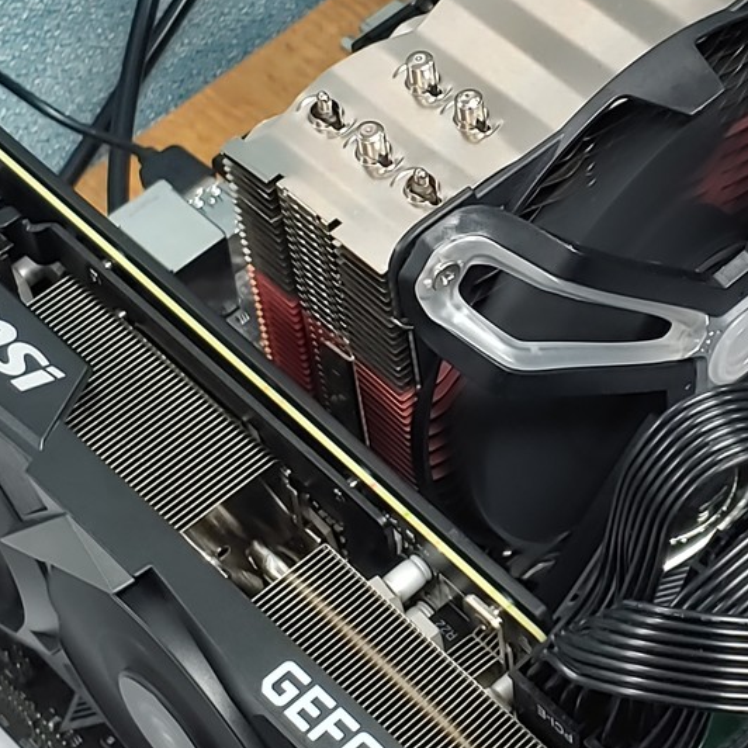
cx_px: 557
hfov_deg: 17.3
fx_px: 2445
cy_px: 240
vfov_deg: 17.3
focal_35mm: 100
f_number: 1.5
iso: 150
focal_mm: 4.23
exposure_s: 1/40
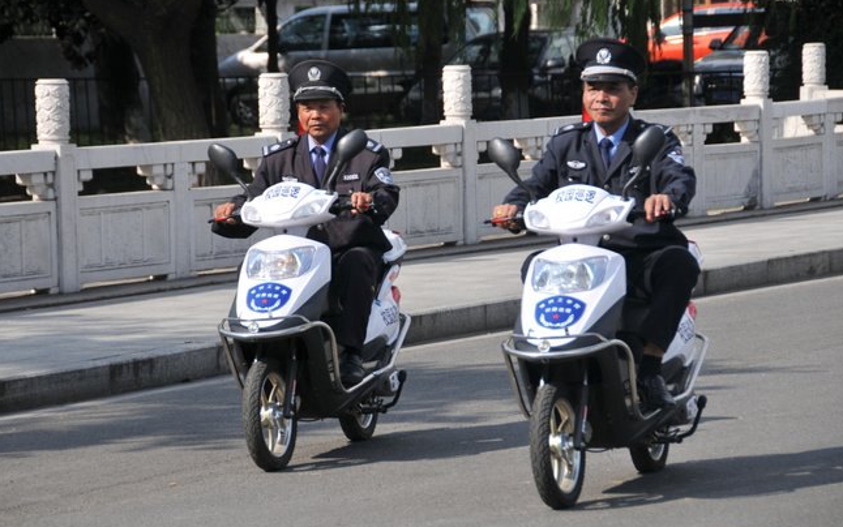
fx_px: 3952
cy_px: 254
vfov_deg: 7.6
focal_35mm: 172
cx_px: 420
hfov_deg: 12.2
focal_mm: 112
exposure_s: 1/1000
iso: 200
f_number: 5.6
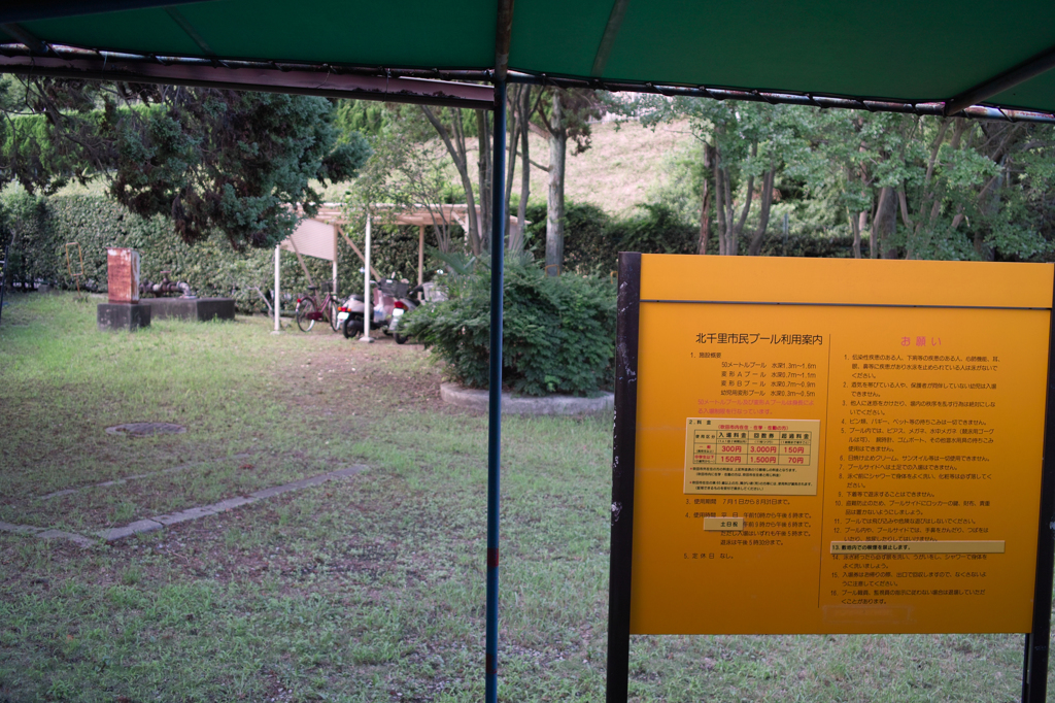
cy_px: 352
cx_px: 528
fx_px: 1201
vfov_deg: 32.6
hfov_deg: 47.4
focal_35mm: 41
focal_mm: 24.2
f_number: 2.8
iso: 100
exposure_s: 1/80
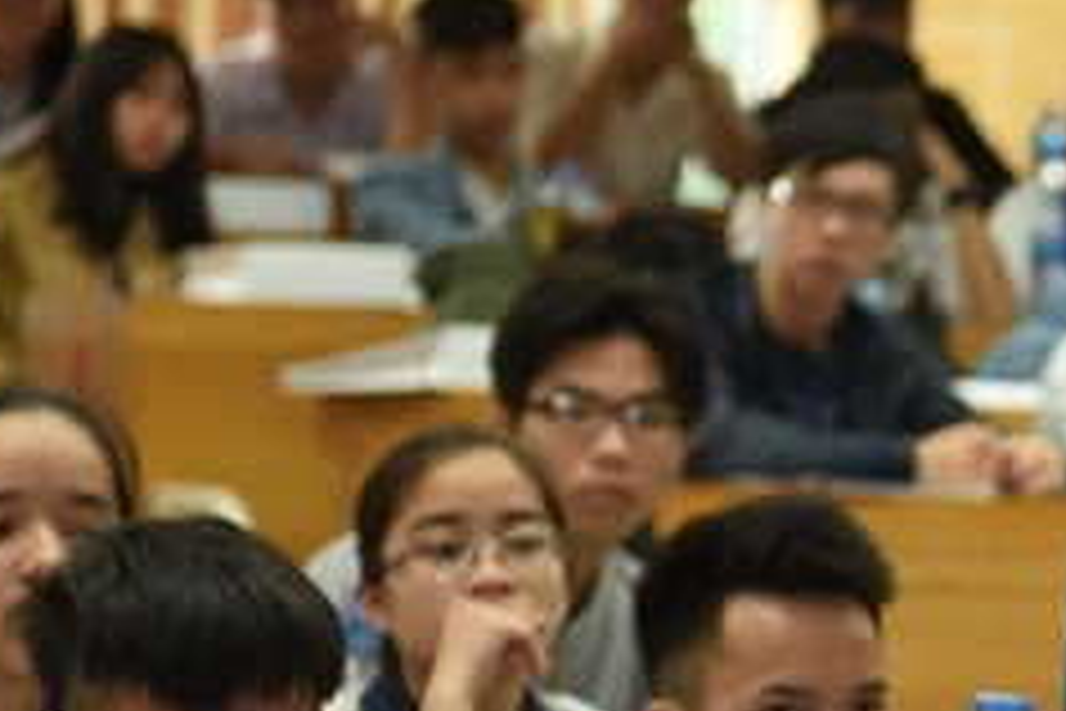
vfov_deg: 5.5
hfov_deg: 8.1
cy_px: 724
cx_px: 1484
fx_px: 7432
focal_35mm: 251
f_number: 3.2
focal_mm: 70
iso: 640
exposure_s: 1/60
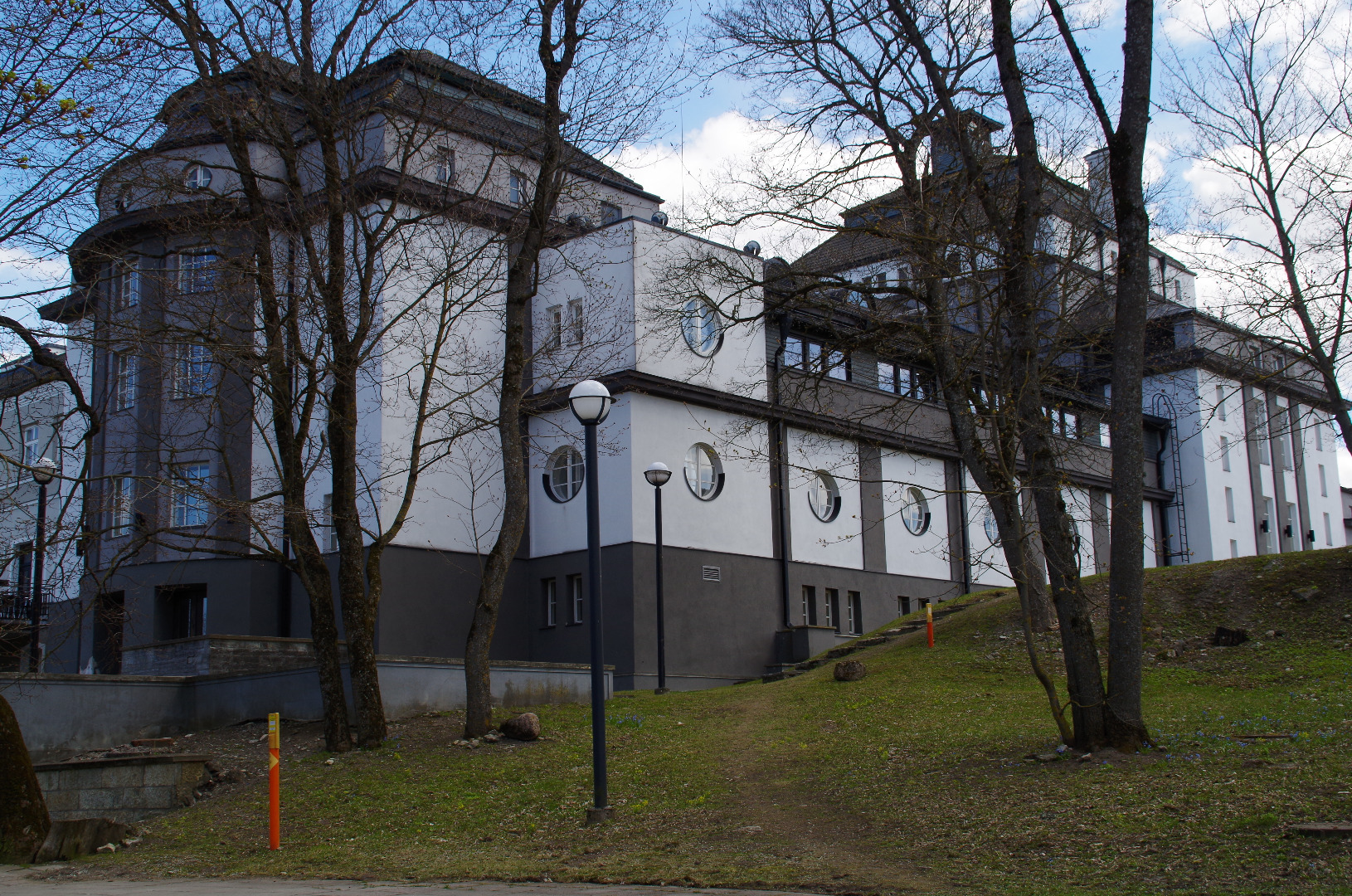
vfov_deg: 31.8
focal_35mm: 42
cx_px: 676
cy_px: 448
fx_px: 1574
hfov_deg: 46.5
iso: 200
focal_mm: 28
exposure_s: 1/125
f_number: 11
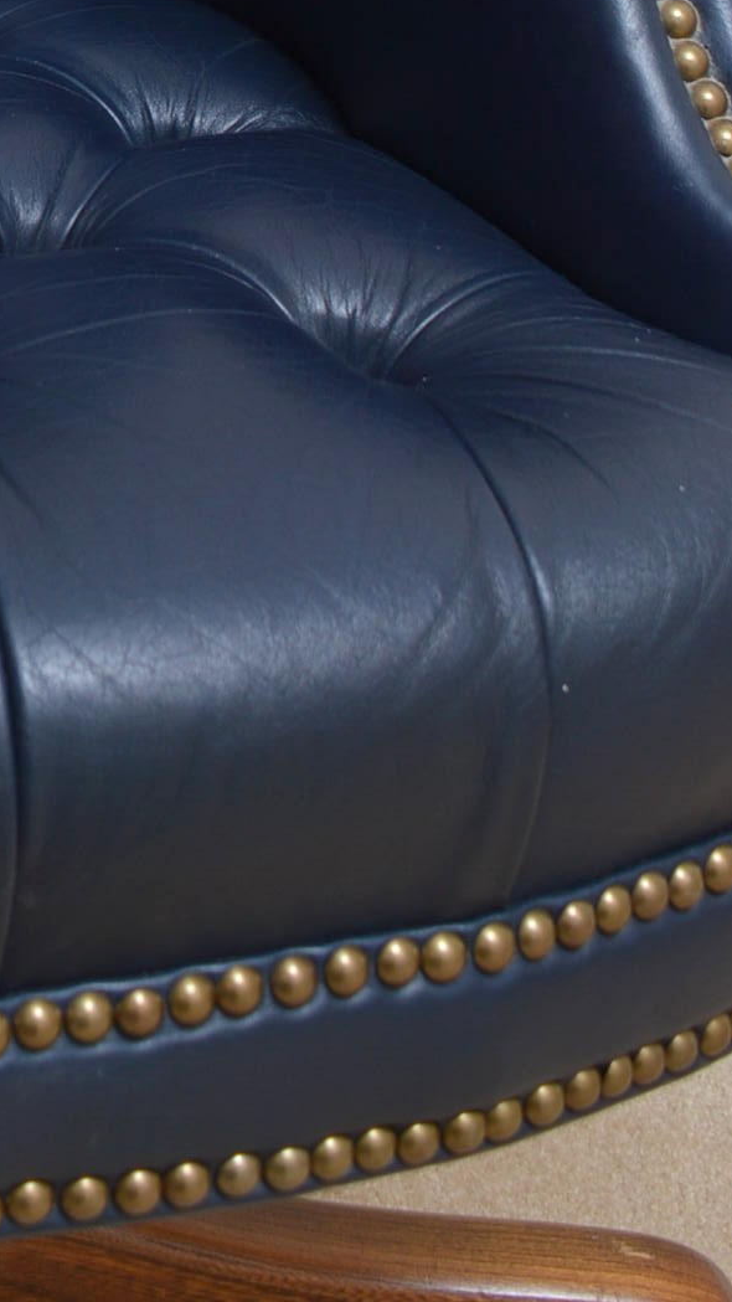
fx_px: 3572
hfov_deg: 11.1
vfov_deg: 18.7
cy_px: -525
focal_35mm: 104
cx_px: -490
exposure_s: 1/125
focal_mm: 23
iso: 100
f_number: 5.6
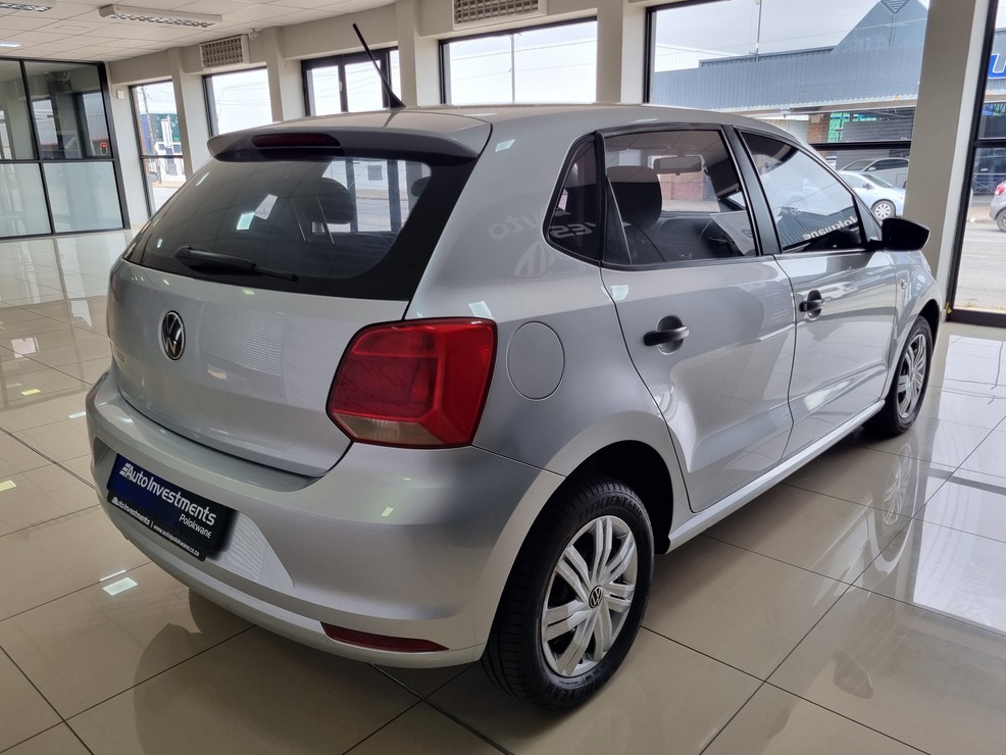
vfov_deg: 51.4
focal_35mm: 27
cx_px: 497
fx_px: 785
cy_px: 382
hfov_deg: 65.3
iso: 64
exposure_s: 1/100
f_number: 1.8
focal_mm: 5.4
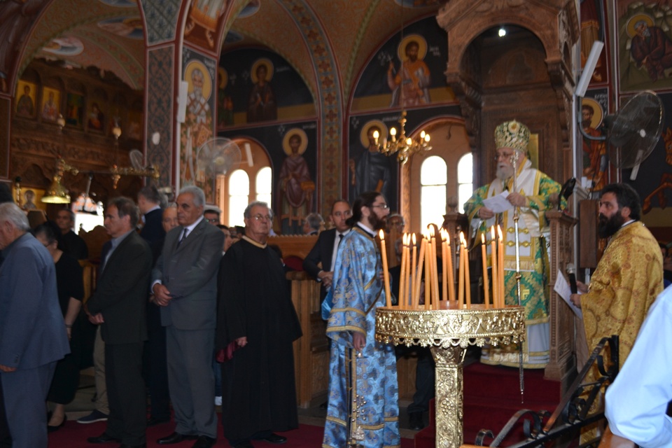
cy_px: 224
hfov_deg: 57.2
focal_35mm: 33
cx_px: 336
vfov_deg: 40.0
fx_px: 616
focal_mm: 22
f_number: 4
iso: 450
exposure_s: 1/60
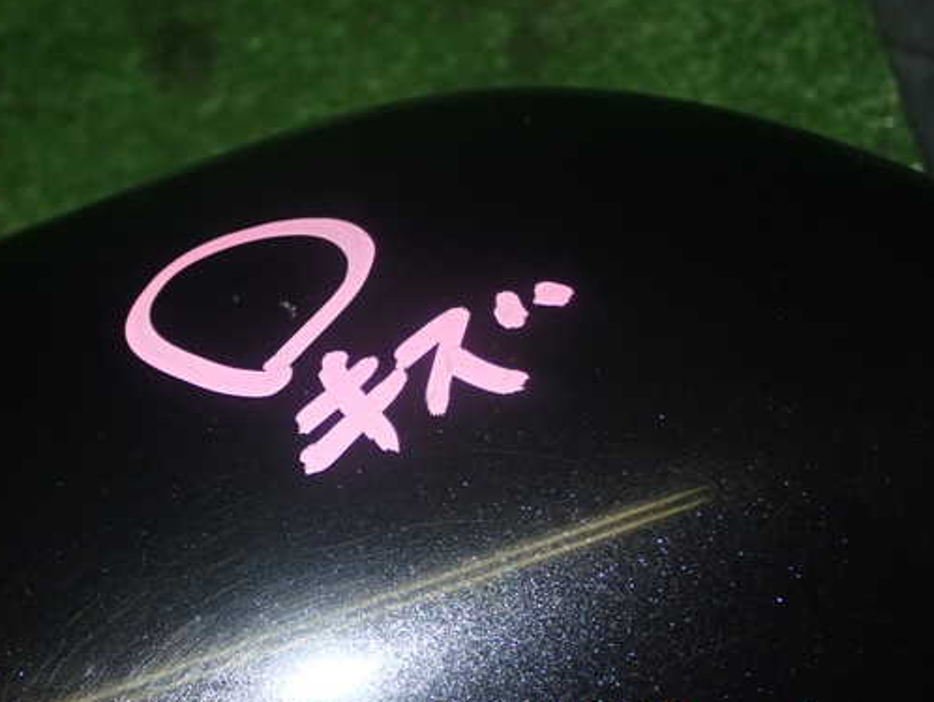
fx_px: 1755
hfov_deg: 29.8
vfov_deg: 22.6
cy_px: 325
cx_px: 390
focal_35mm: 65
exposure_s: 1/50
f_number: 10
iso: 320
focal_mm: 9.65
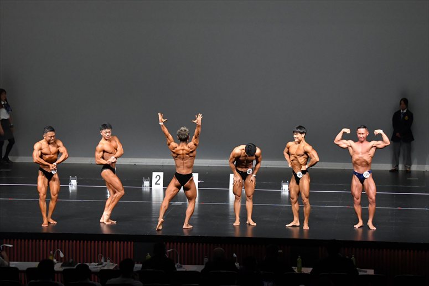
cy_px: 143
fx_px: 1513
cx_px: 214
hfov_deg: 16.1
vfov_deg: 10.8
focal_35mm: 127
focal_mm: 85
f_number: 5.6
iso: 5000
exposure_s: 1/400
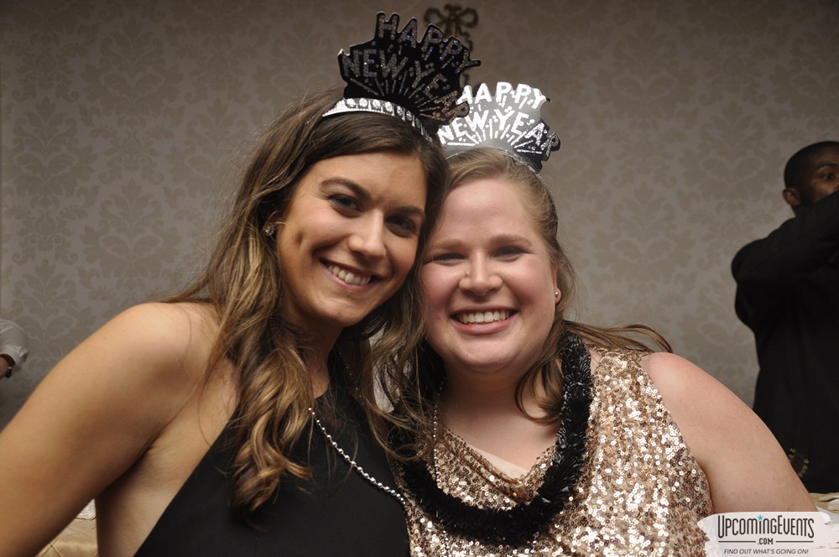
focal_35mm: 42
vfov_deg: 31.8
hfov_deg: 46.5
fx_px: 978
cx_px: 420
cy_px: 278
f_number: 5
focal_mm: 28
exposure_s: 1/60
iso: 400
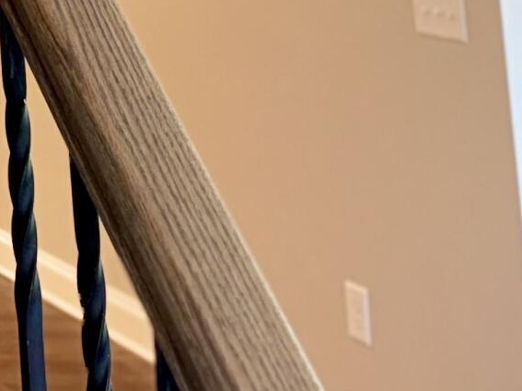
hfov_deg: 11.8
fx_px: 1915
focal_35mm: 127
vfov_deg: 10.3
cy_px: -508
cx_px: -822
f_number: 1.78
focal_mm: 6.76
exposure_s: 1/24
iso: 50
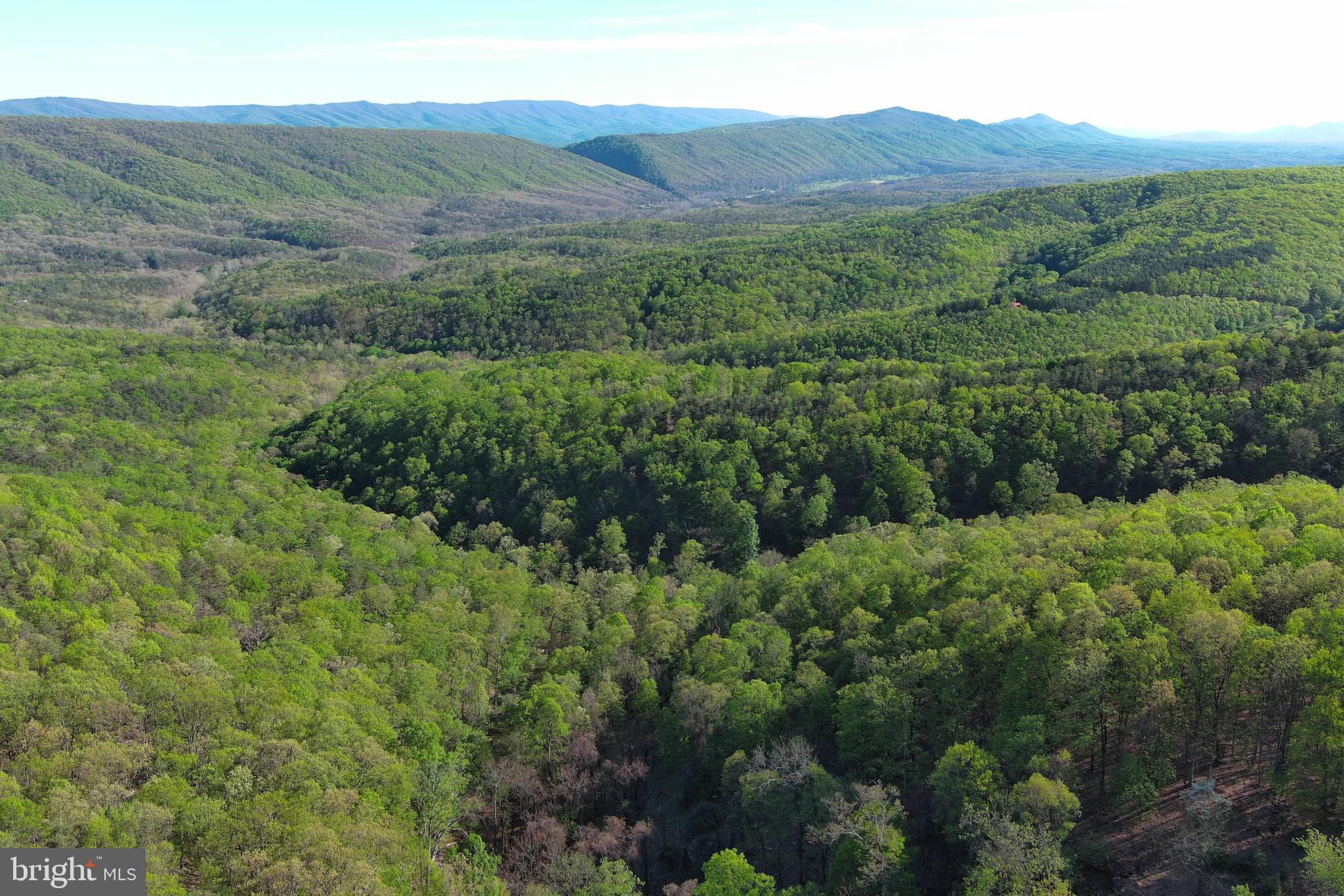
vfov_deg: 45.0
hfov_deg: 63.7
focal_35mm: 29
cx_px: 672
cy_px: 448
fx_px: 1083
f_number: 2.8
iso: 100
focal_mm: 10.57
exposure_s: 1/620
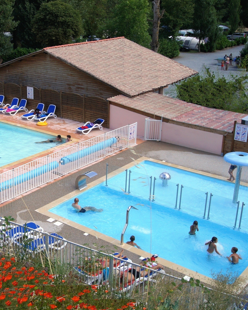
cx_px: 39
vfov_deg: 39.5
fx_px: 431
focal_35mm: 47
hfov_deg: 31.0
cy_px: 154
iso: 200
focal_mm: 22
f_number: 10
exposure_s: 1/160
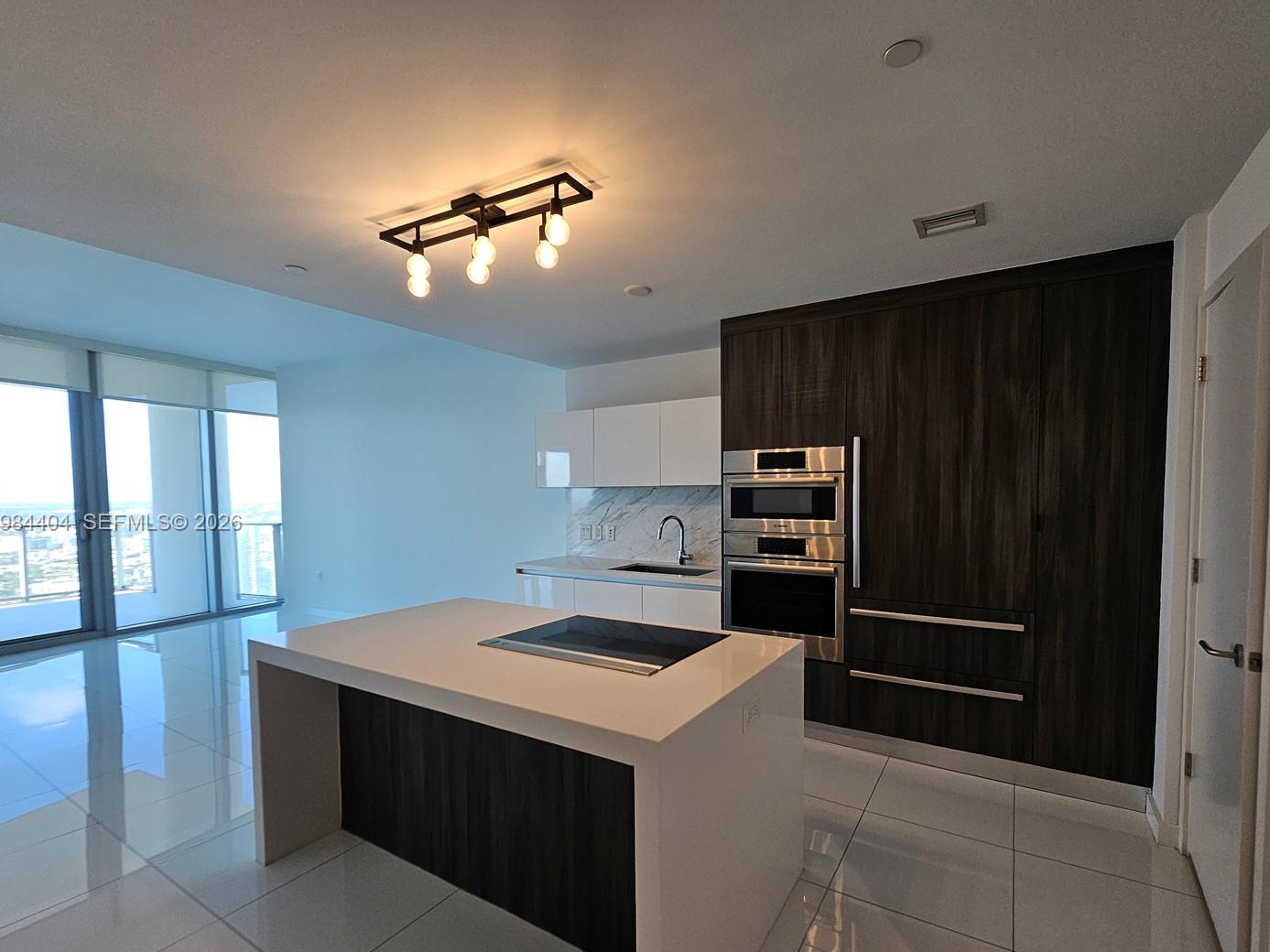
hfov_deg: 97.9
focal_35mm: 15
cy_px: 524
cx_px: 689
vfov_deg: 81.5
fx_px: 550
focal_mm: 1.74
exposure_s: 1/60
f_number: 2.2
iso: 40
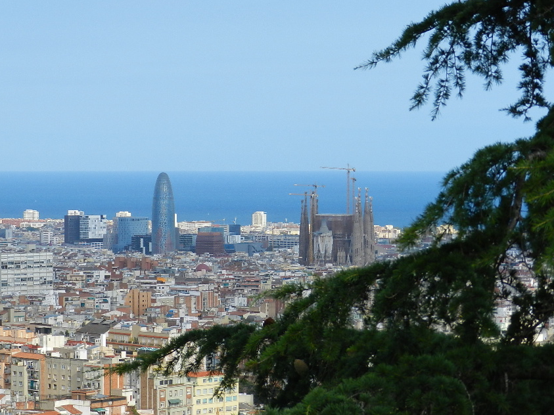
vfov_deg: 9.4
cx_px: 224
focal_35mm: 158
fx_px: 2528
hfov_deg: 12.5
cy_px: 209
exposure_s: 1/800
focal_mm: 23.1
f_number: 5
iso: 160
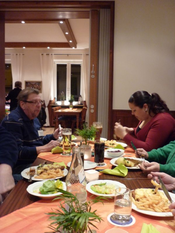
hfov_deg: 42.9
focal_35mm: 33
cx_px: 88
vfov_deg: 55.4
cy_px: 116
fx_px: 222
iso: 400
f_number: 2.8
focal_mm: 5.5
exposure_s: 1/13
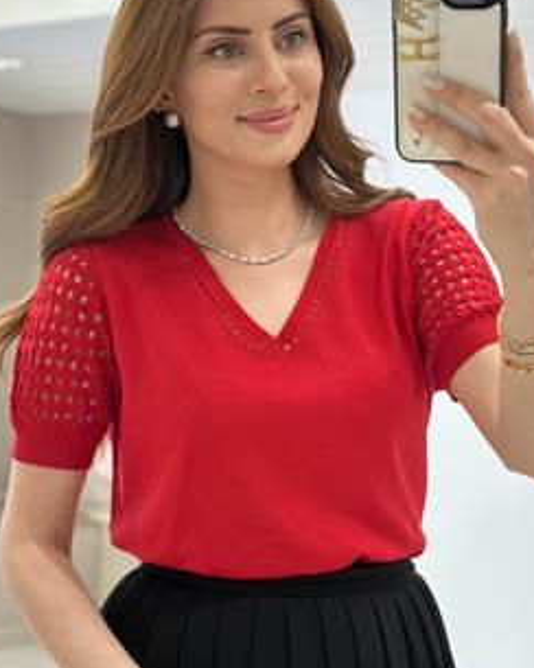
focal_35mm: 82
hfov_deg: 18.7
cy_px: 428
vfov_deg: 23.2
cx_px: 265
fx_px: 1620
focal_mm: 6.86
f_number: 1.78
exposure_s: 1/172
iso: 100
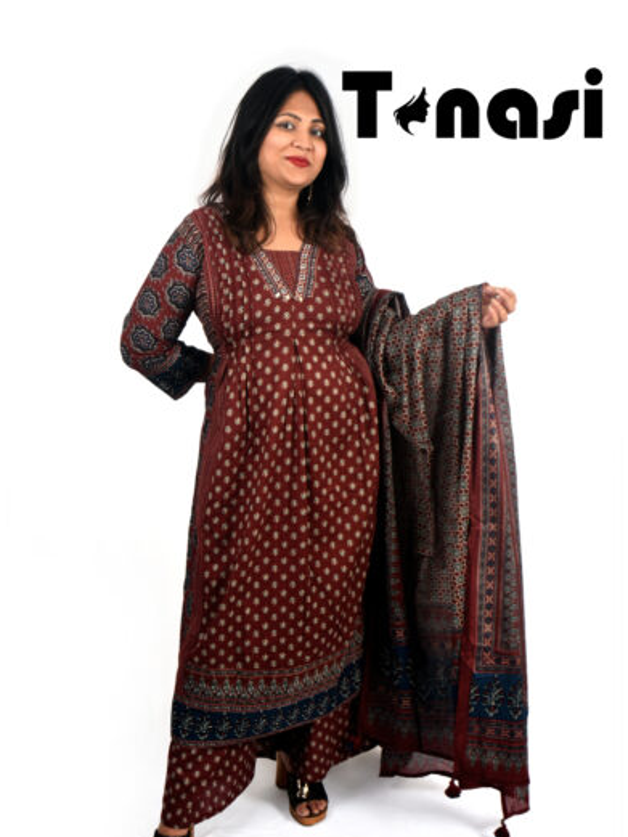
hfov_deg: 34.4
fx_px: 1016
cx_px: 315
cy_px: 468
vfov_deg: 44.7
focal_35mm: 42
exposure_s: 1/125
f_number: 9
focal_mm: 38
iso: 250
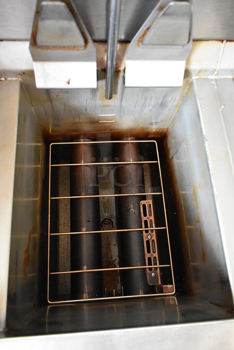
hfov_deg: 48.0
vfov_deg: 67.3
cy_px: 175
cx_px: 117
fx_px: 263
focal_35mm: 27
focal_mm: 18
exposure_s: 1/125
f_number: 3.5
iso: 3600
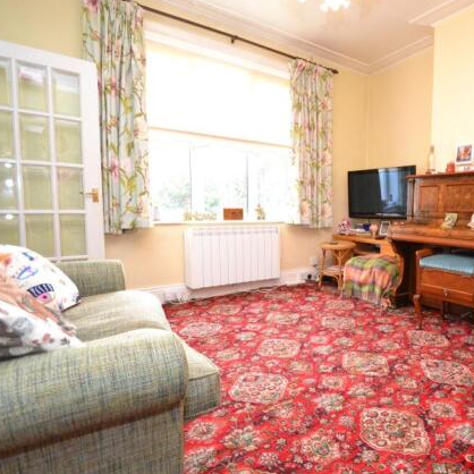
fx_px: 310
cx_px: 342
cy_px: 233
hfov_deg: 70.9
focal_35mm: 20
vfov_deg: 74.8
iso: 1100
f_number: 3.5
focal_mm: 10
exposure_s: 1/60
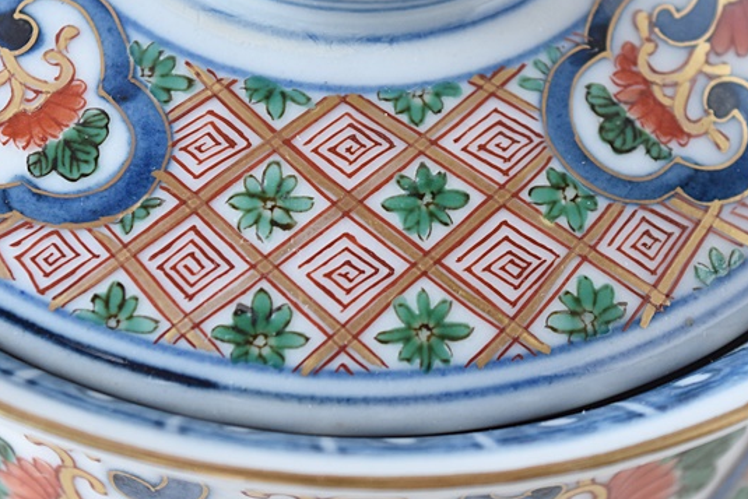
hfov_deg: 13.4
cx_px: 357
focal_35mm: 153
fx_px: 3180
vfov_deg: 9.0
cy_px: 194
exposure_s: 1/20
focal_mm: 52
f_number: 5.6
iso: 400
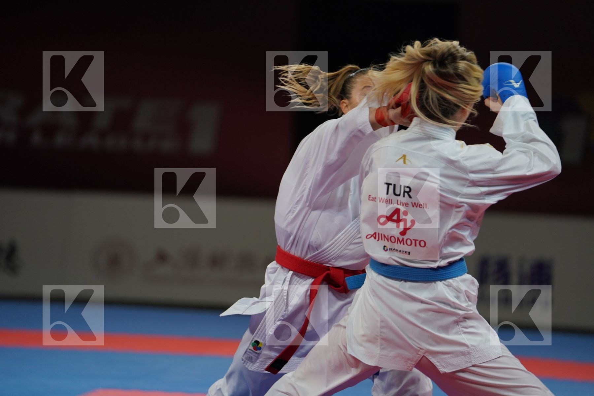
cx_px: 297
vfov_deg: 6.9
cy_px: 198
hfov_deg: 10.3
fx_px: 3300
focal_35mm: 200
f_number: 2.8
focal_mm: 200
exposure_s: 1/1000
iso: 1000
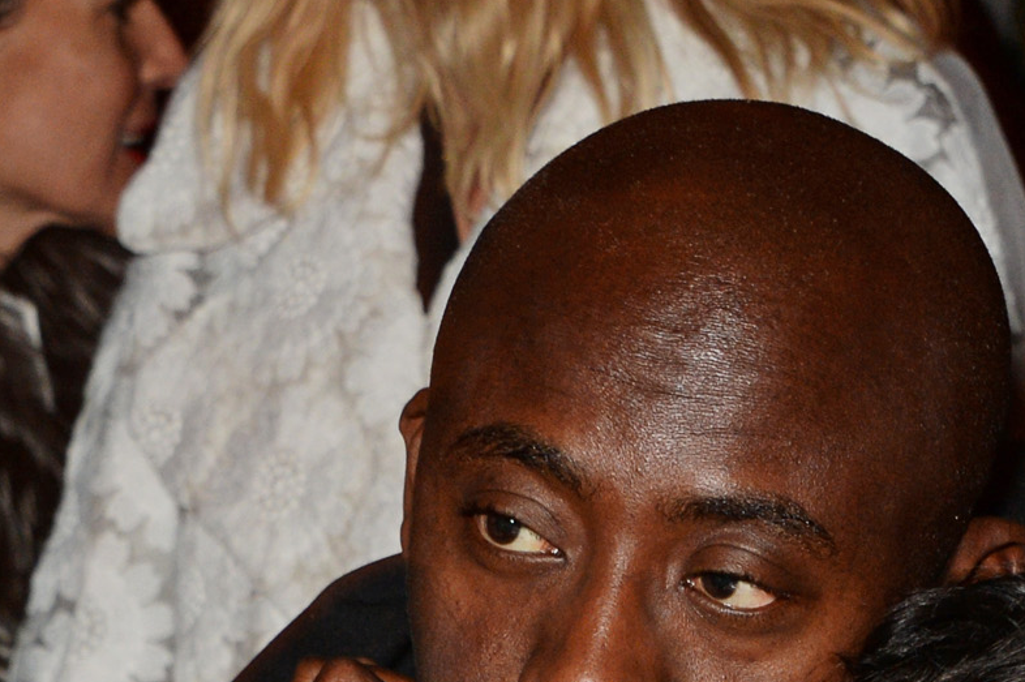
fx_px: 7056
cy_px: 1273
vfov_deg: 5.4
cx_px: 848
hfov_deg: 8.3
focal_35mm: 248
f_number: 7.1
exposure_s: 1/10
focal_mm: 65
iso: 1250
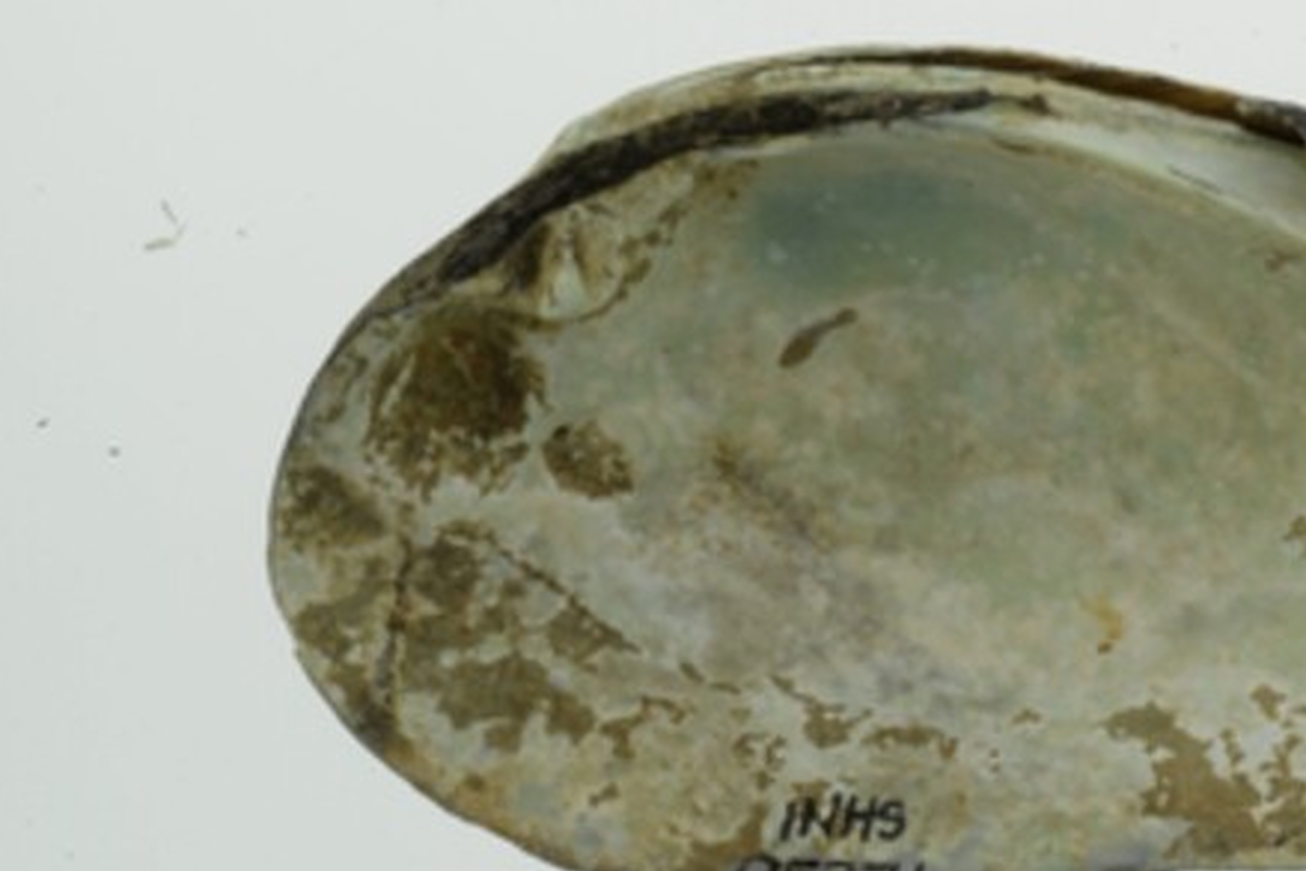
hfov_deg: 12.1
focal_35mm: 164
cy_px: 165
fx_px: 5951
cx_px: 1740
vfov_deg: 8.4
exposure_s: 1/10
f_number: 32
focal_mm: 60
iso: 100
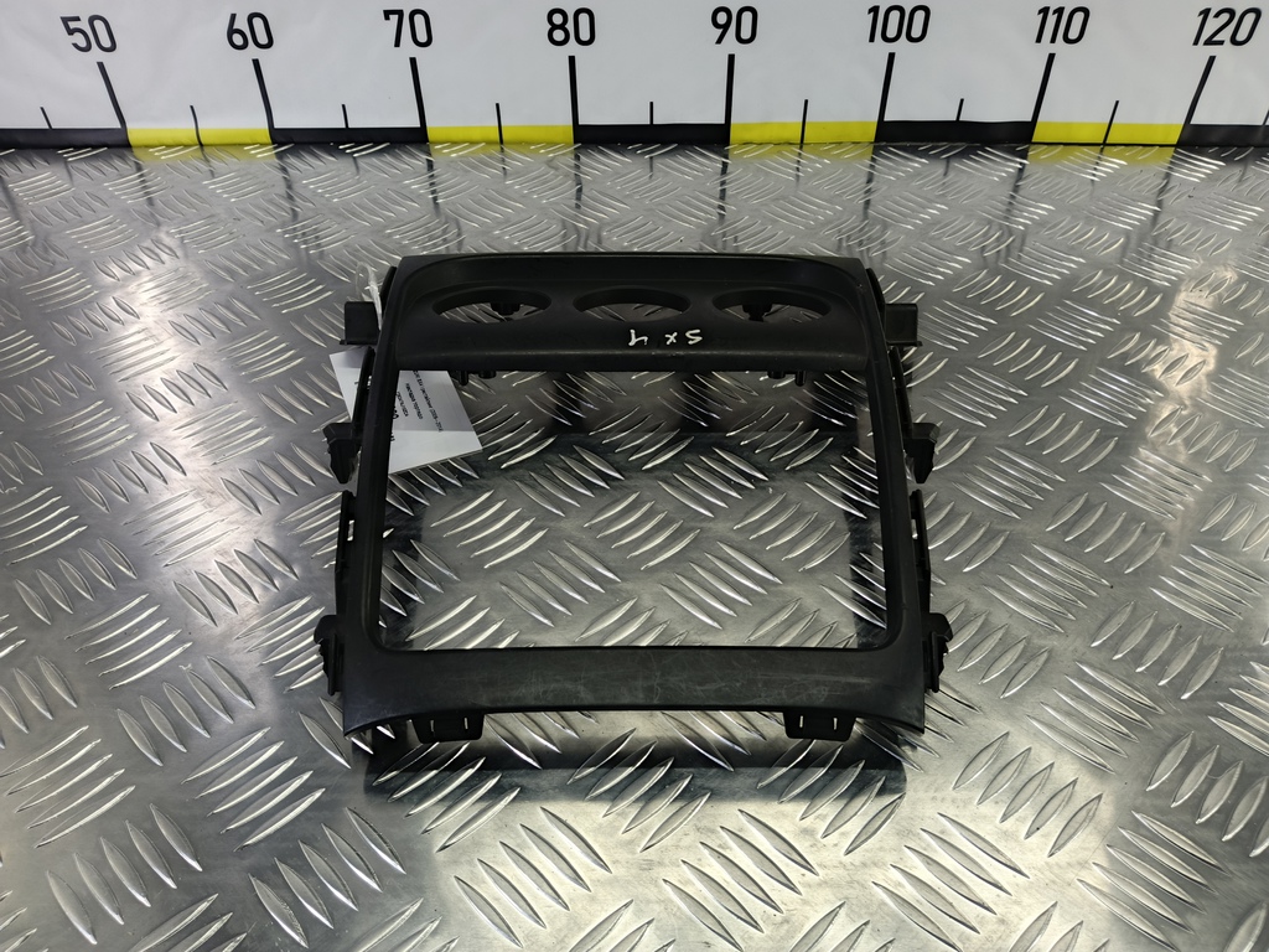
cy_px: 476
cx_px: 634
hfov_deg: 73.9
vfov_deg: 58.9
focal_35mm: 23
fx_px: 843
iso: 95
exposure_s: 1/33.3
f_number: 1.6
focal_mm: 4.11
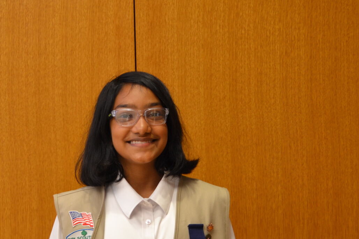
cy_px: 147
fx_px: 668
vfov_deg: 20.3
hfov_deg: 30.0
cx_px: 135
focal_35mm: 67
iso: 400
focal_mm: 26
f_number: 4.2
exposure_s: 1/20
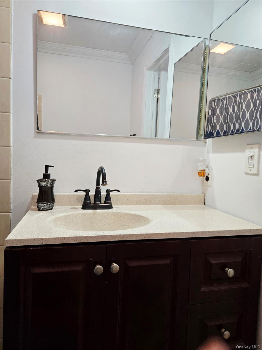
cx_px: 131
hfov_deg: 58.9
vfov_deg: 73.9
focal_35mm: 23
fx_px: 232
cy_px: 175
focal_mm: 5.4
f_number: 1.8
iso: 200
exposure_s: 1/120
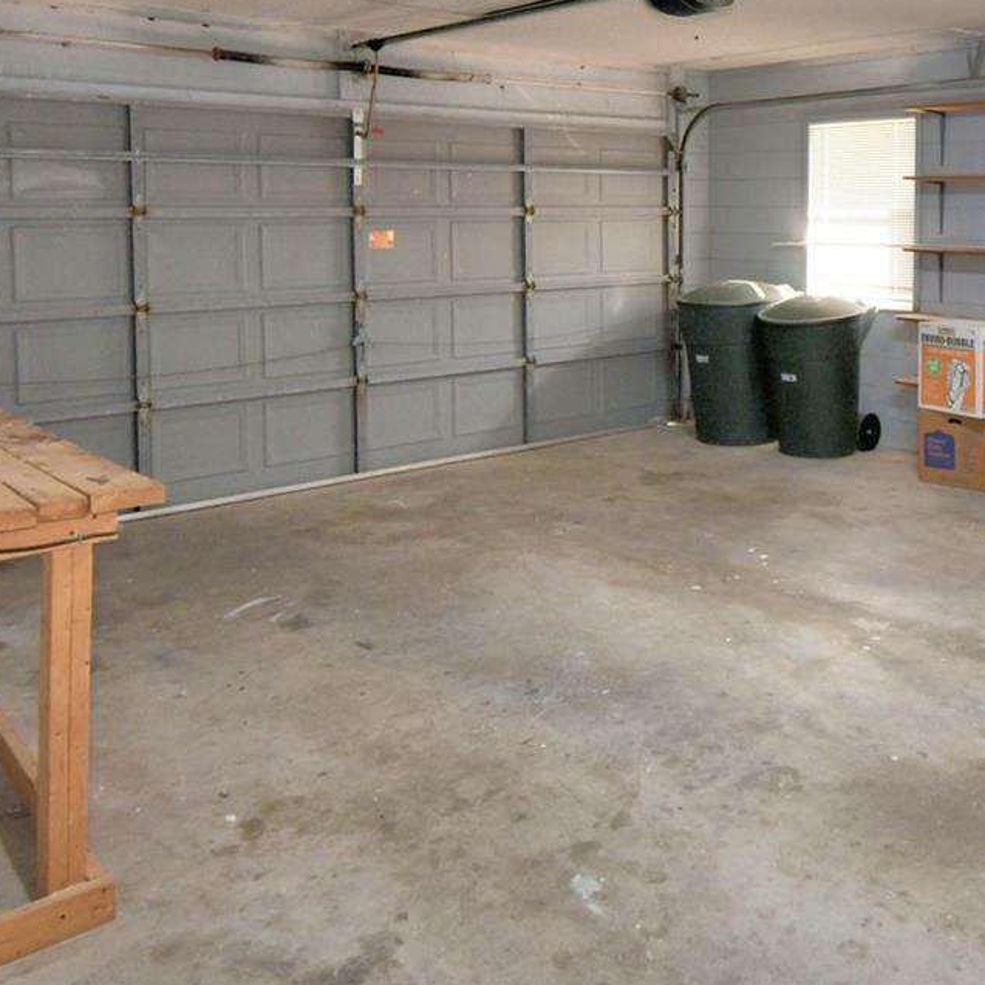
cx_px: 756
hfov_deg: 48.8
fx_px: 1030
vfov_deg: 49.3
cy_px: 257
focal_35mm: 32
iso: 220
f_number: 4.5
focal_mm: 10
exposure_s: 1/30
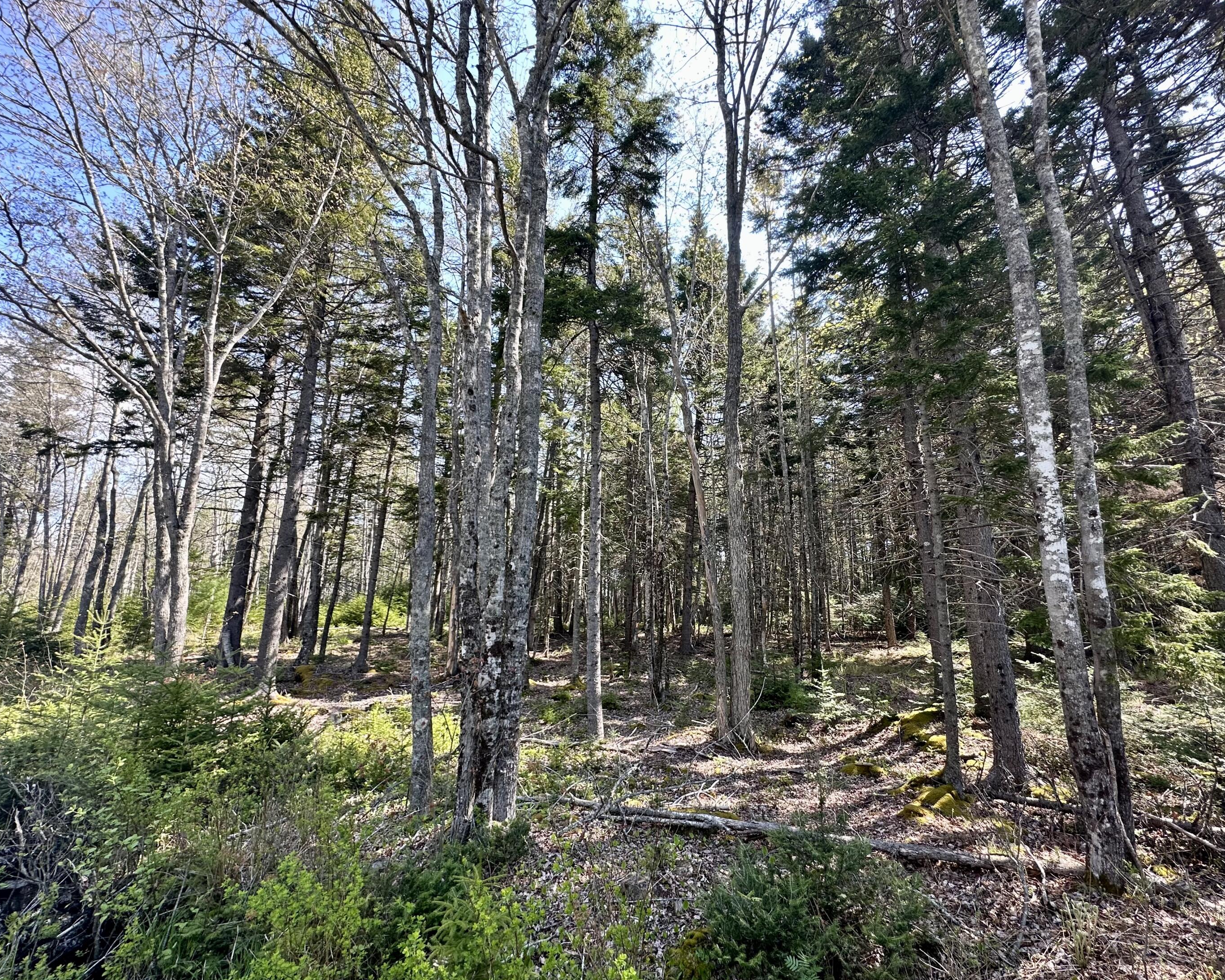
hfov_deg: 96.7
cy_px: 504
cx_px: 645
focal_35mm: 15
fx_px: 544
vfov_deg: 84.0
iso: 40
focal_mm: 2.22
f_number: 2.2
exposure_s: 1/147
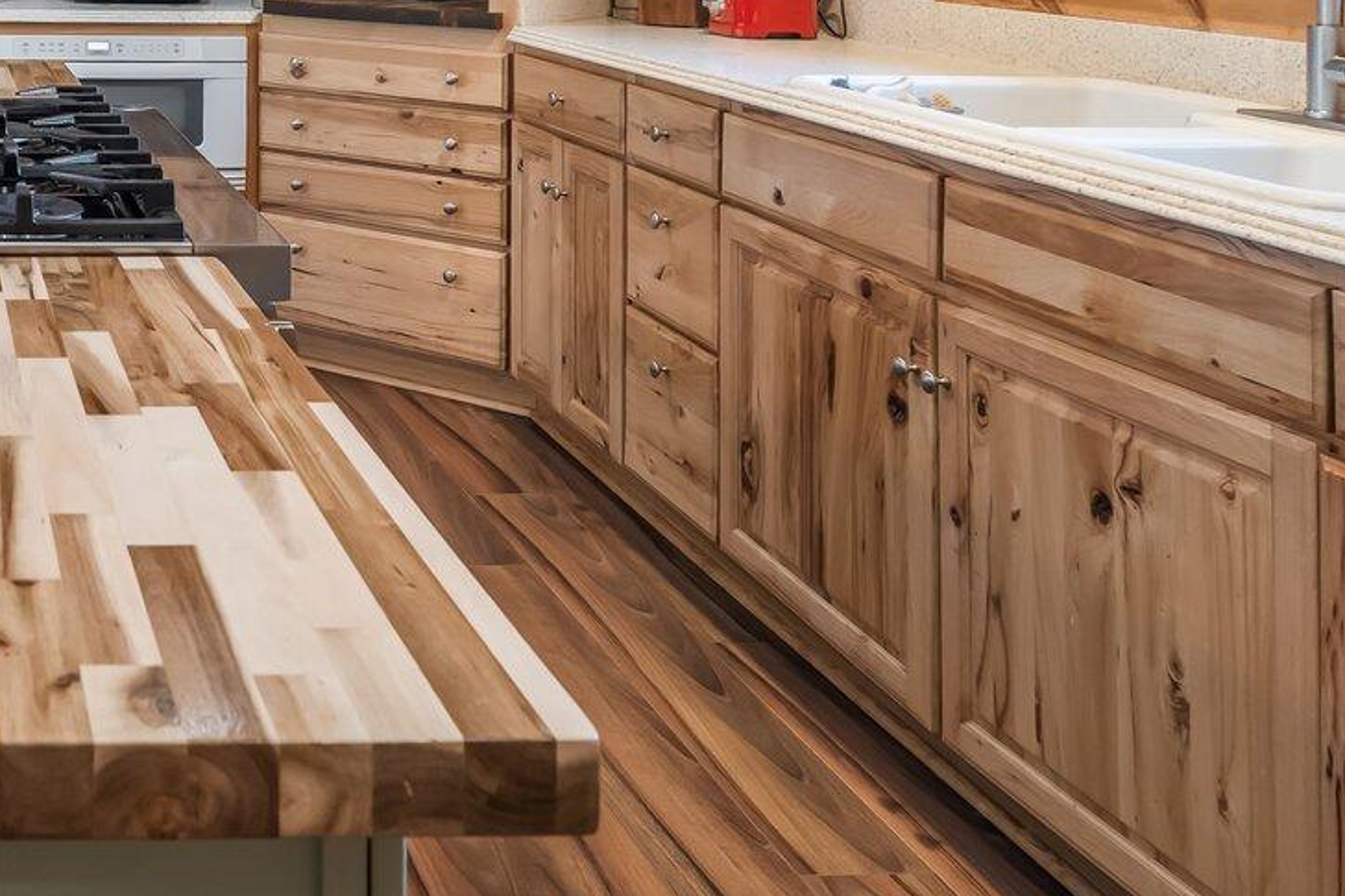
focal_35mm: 45
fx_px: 1681
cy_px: -58
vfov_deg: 27.6
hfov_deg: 37.7
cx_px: -72
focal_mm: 16
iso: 320
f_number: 8
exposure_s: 1/4
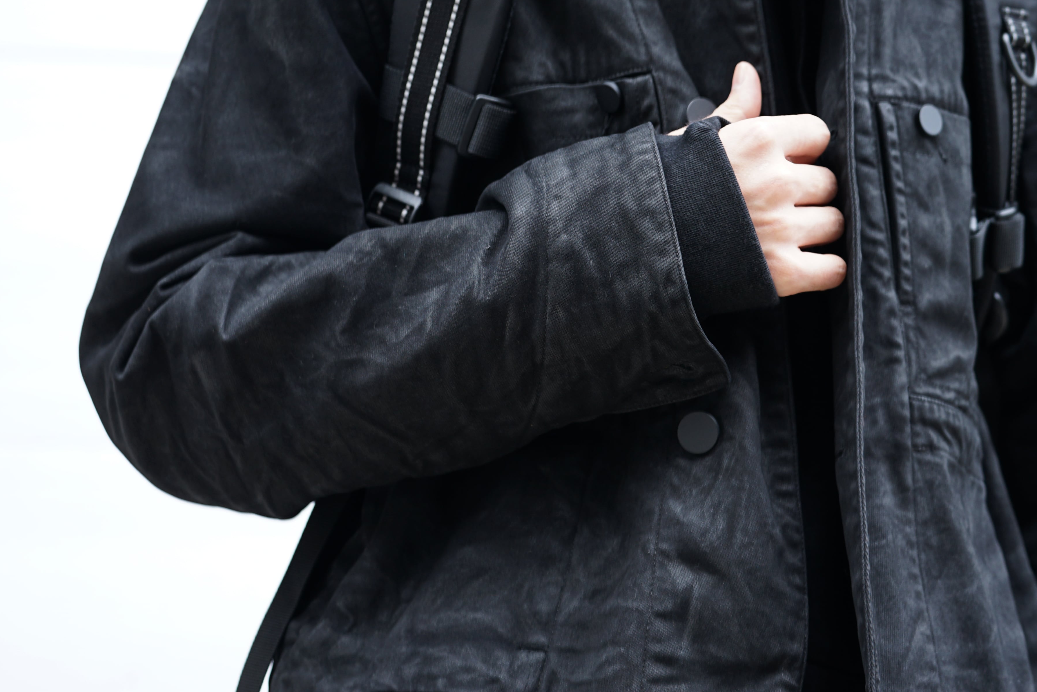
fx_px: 4349
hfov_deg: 13.6
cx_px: 507
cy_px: 215
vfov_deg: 9.1
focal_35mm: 151
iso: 200
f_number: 3.5
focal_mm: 90
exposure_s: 1/100
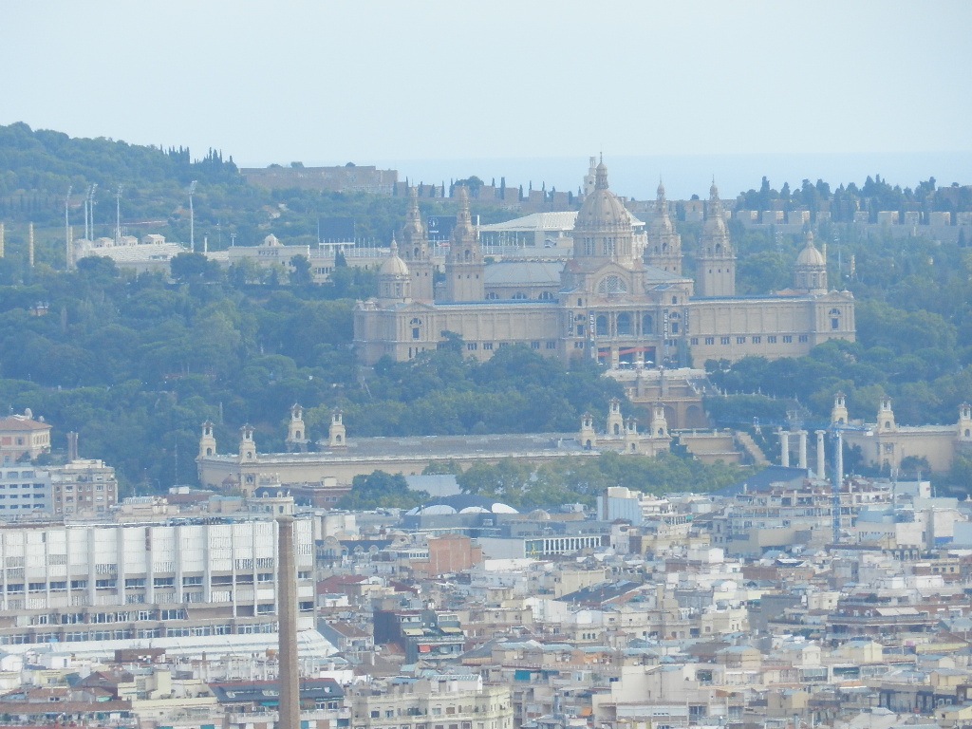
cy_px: 364
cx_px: 486
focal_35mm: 499
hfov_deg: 4.0
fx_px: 14012
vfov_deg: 3.0
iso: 160
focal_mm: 88.7
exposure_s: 1/400
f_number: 5.7
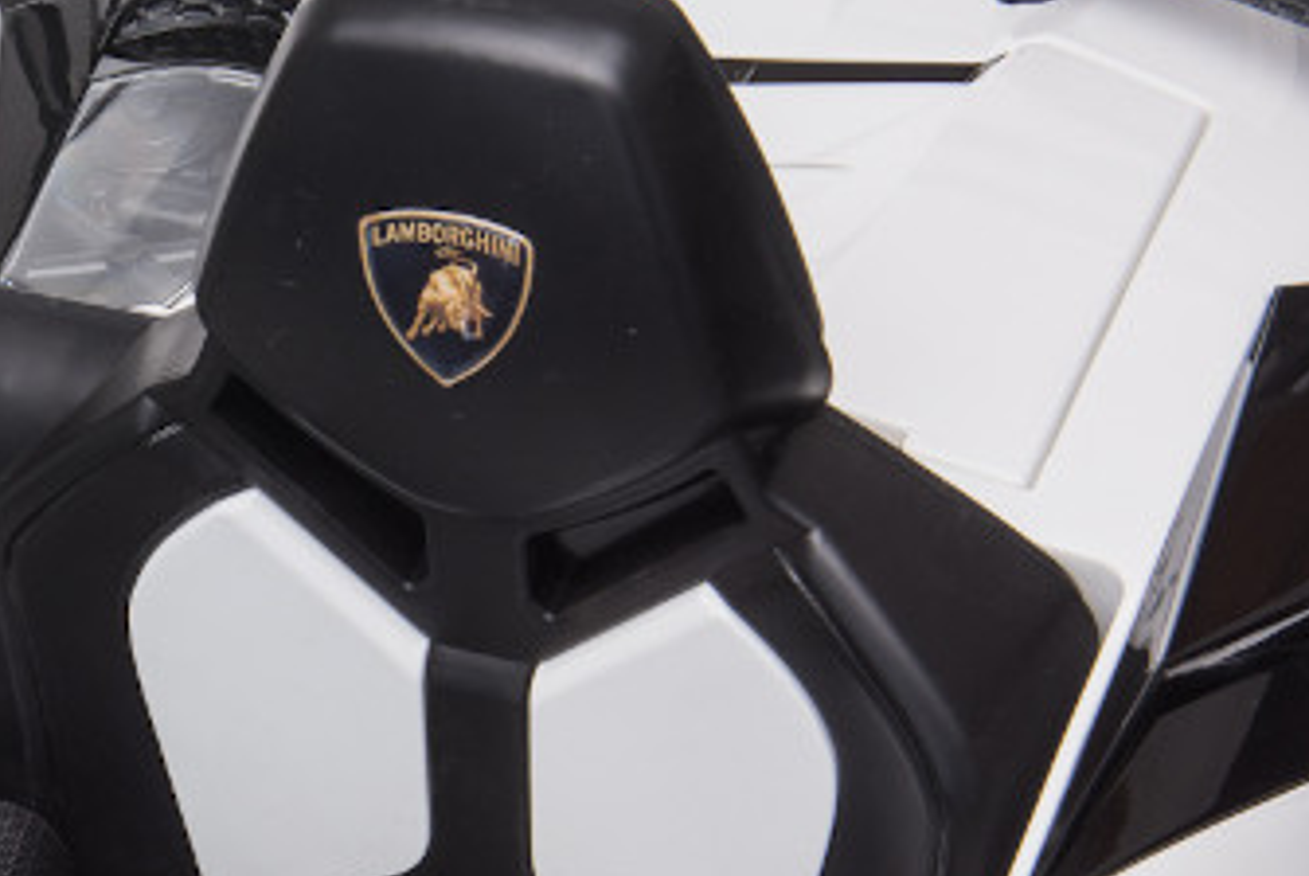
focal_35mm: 121
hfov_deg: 16.3
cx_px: -199
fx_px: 4403
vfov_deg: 11.2
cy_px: 905
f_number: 18
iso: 100
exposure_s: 1/160
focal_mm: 45
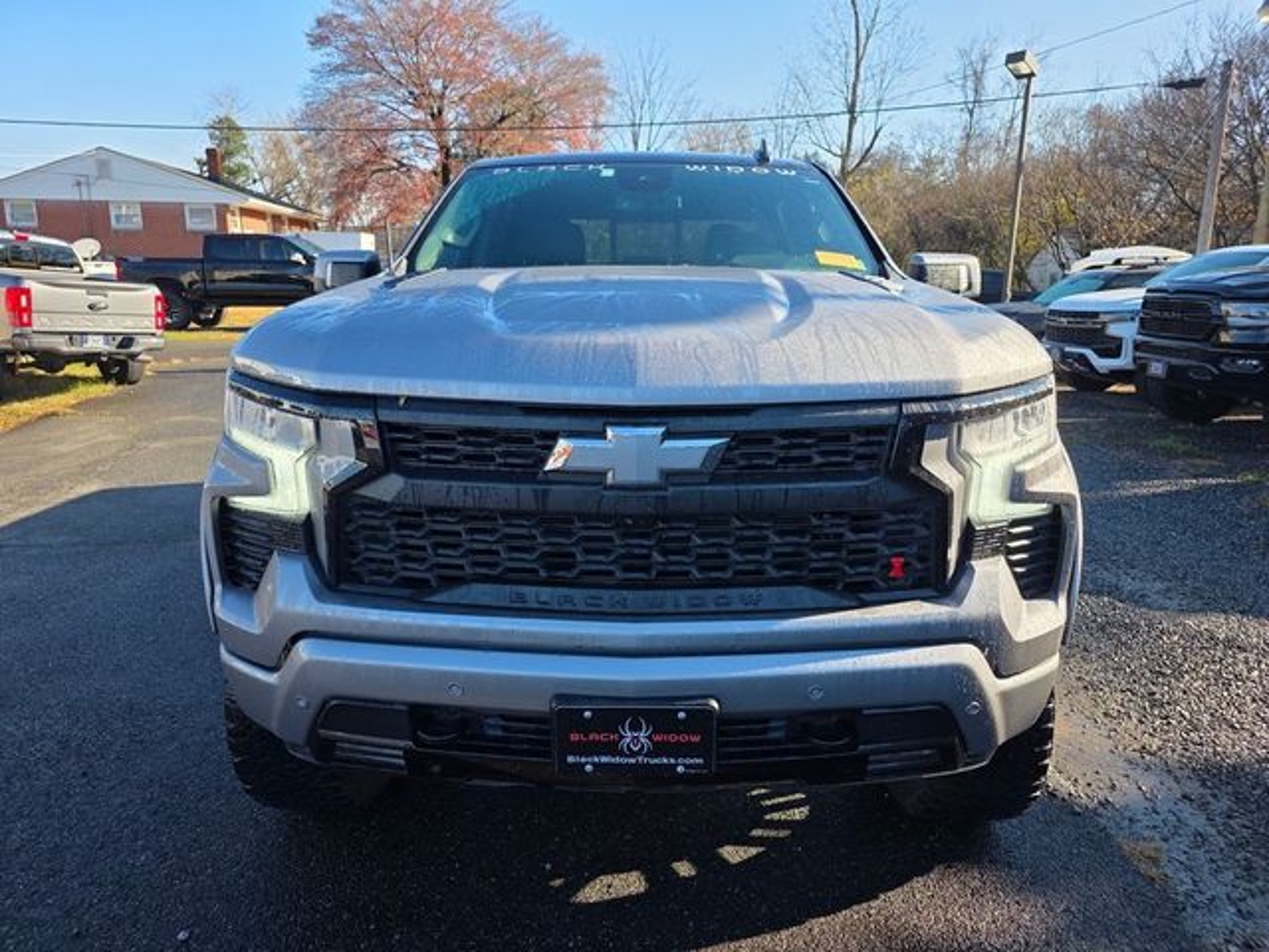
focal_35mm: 23
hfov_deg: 73.9
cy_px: 476
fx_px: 843
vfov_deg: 58.9
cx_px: 634
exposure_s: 1/2686
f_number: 1.7
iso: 80
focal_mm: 6.3
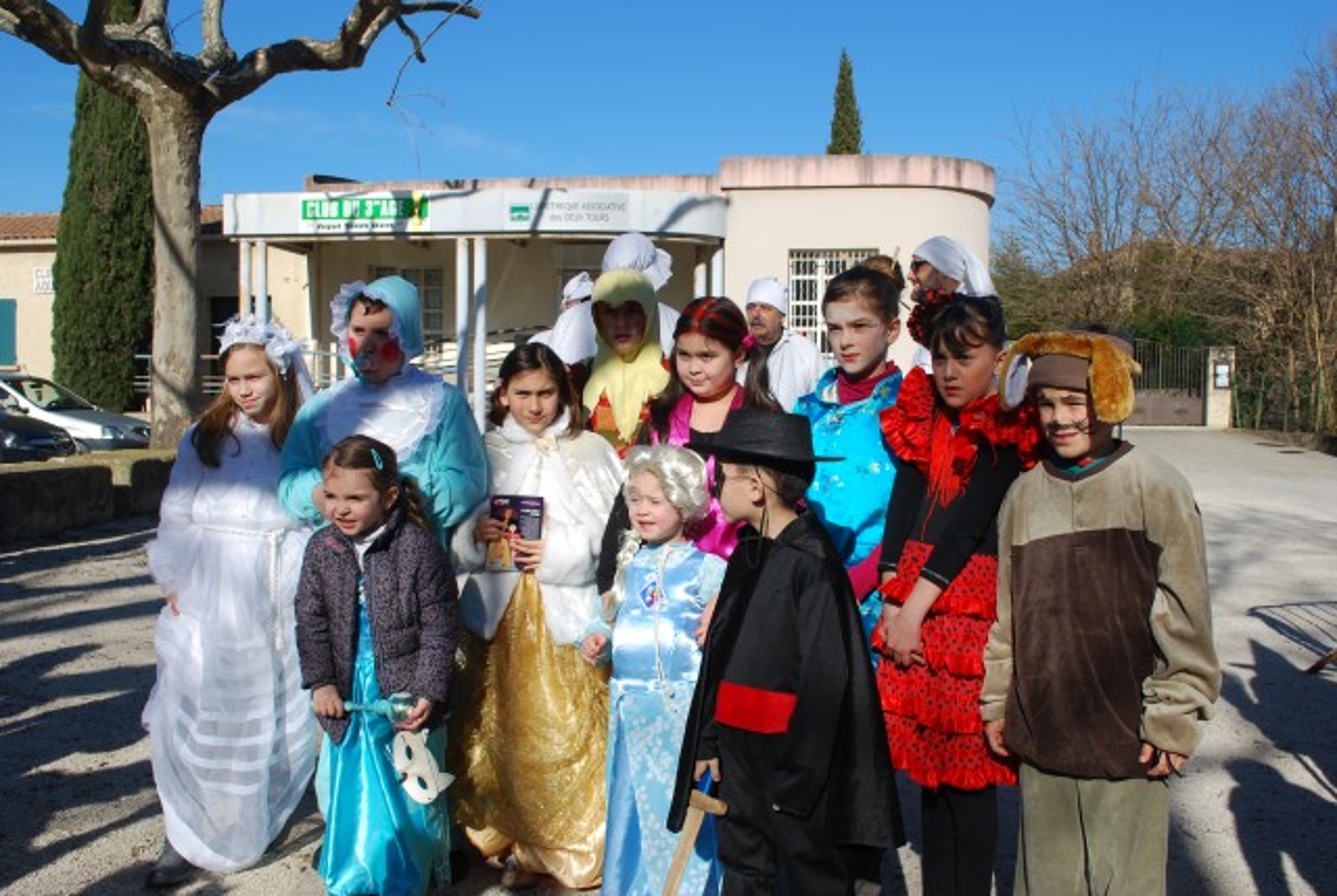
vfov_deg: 40.1
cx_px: 668
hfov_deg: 57.1
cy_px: 448
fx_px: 1228
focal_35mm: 33
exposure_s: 1/250
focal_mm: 22
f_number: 8
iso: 100
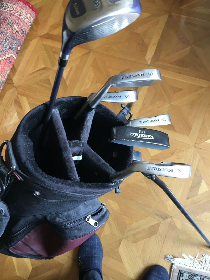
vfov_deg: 61.7
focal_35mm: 29
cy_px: 140
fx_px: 235
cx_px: 105
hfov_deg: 48.2
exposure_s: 1/33
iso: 80
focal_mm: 4.15
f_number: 2.2
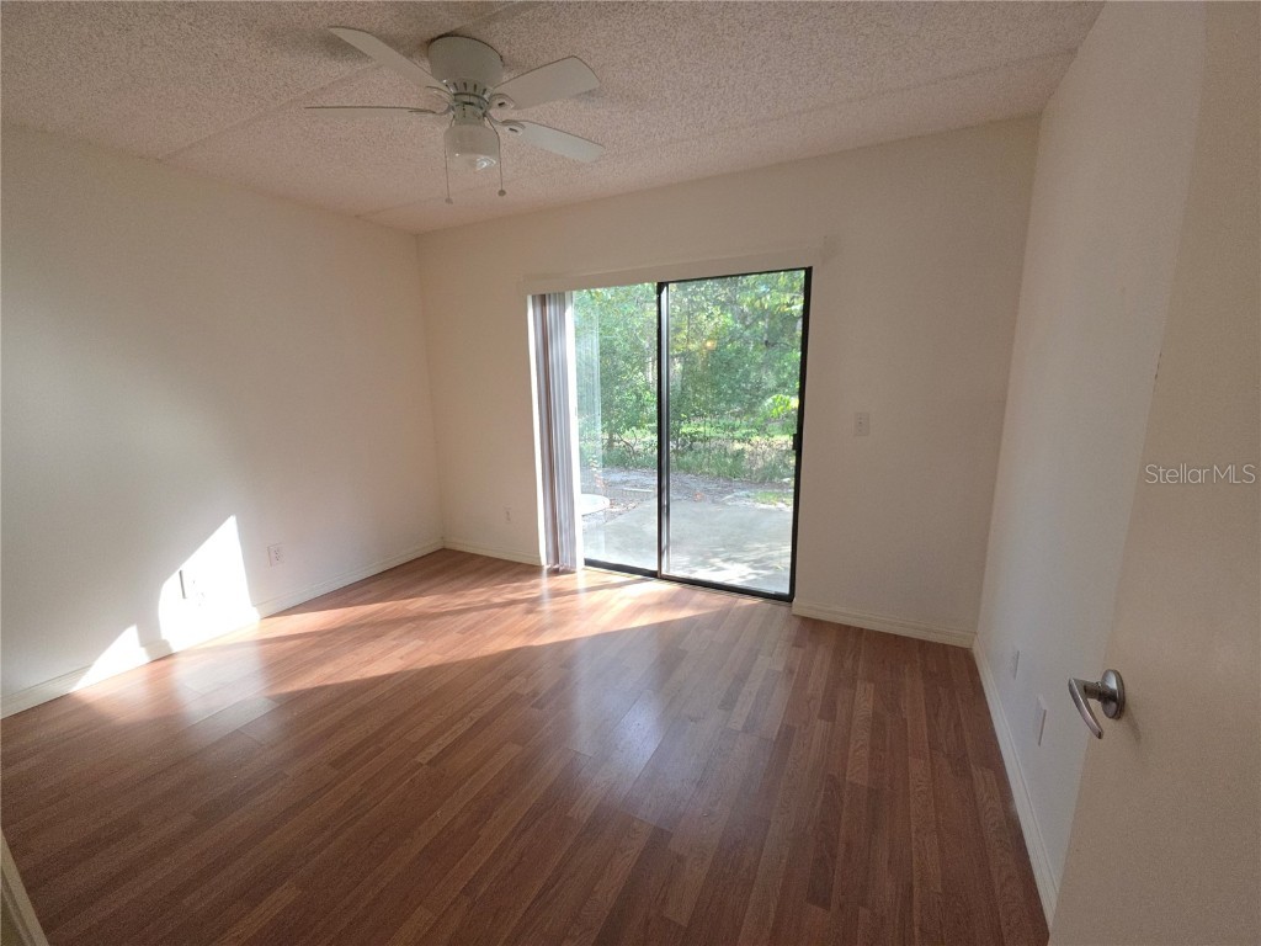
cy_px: 473
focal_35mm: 13
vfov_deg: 89.9
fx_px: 474
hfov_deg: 106.2
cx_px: 630
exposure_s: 1/120
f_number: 1.9
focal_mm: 2.2
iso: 80
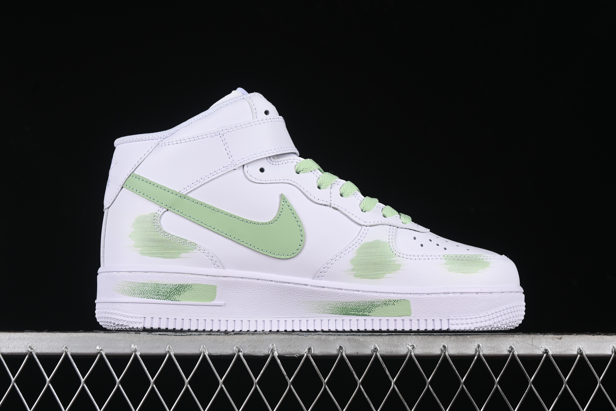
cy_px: 206
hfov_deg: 27.0
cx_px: 308
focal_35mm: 75
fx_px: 1283
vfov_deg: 18.2
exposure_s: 1/80
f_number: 8
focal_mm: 50
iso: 160
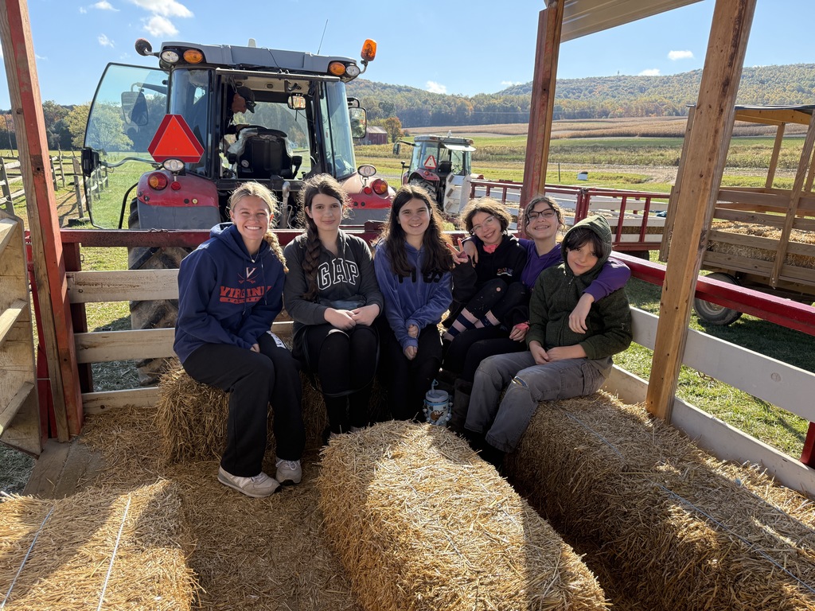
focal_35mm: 24
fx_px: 565
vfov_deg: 56.8
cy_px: 306
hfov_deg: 71.6
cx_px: 408
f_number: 1.78
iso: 100
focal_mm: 6.76
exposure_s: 1/1361
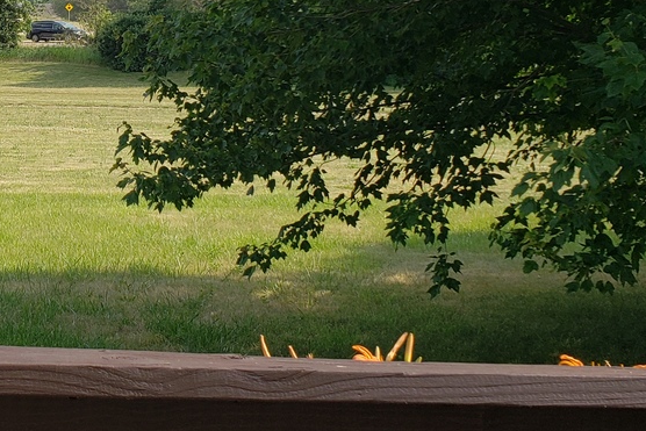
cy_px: 64
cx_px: 17
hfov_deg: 27.4
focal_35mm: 70
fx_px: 1256
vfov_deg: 19.2
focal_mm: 4.3
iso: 50
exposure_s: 1/997
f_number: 2.4
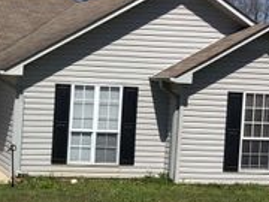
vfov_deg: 17.2
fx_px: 668
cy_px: 98
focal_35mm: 86
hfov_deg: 21.7
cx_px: -16
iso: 25
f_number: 2.4
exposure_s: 1/2632
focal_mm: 3.3
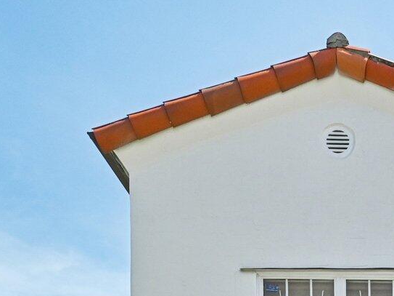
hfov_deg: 29.5
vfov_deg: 20.4
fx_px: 660
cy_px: 482
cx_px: 449
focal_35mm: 58
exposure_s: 1/3200
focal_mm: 16
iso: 800
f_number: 8
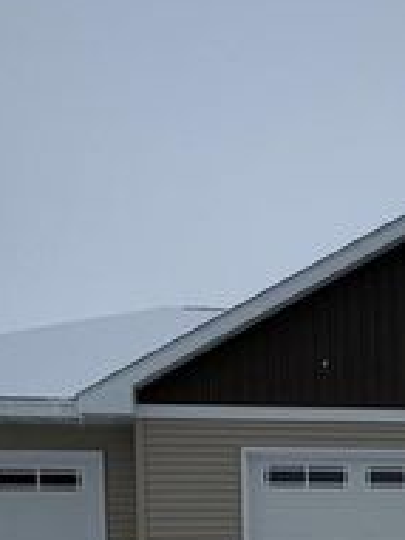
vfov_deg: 33.7
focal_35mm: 49
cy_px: 598
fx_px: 765
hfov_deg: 28.2
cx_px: 385
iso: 50
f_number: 2.2
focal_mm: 2.22
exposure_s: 1/3390
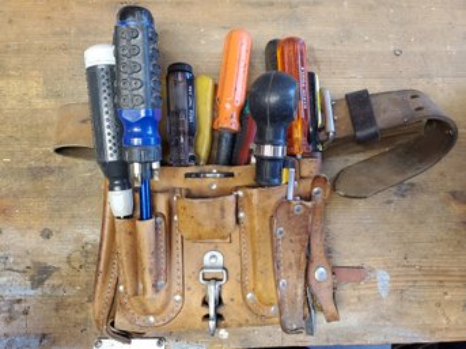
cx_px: 233
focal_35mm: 26
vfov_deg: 53.0
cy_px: 174
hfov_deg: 67.3
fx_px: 350
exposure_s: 1/40
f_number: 2.4
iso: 400
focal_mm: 4.3
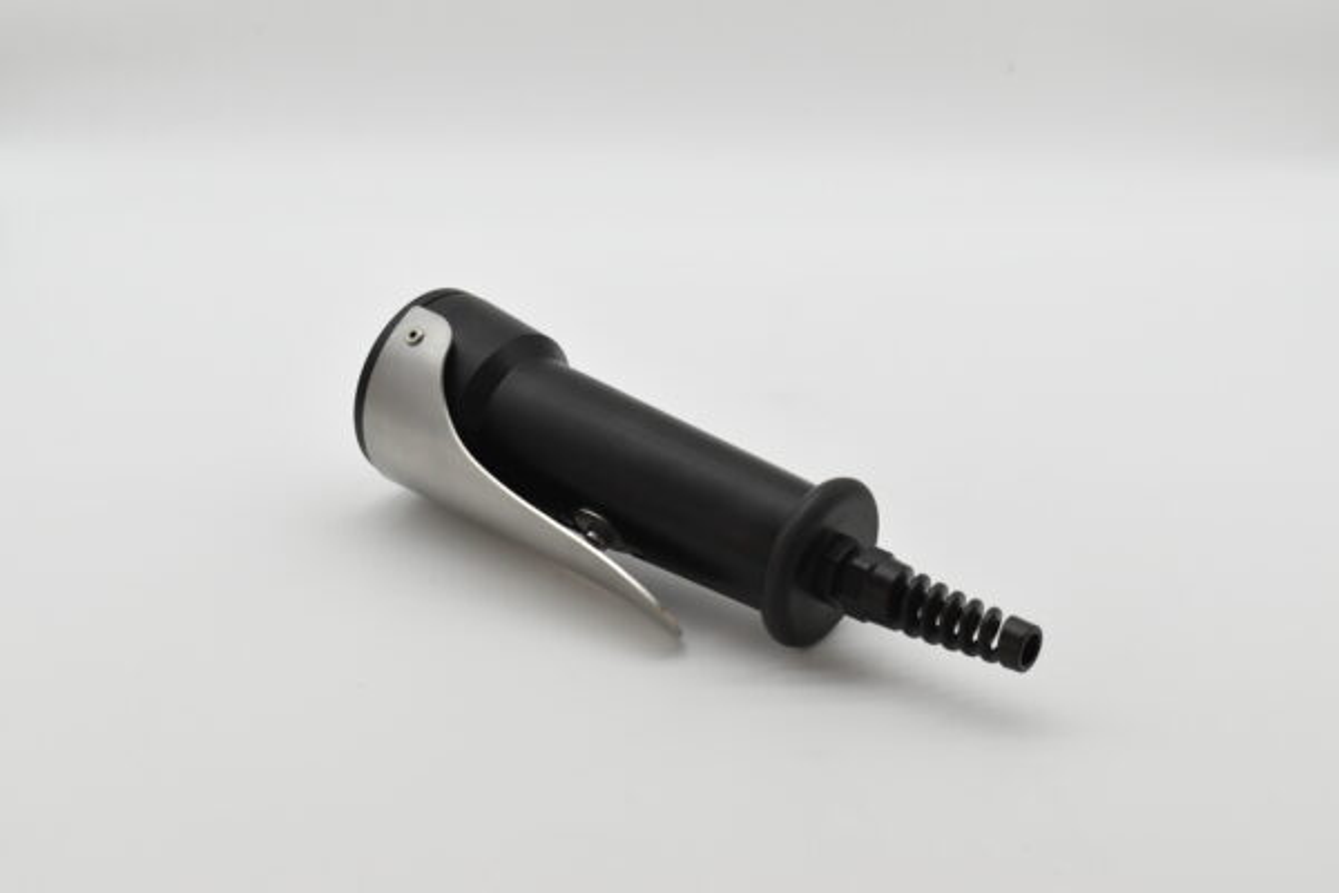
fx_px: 2120
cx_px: 670
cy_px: 446
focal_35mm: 57
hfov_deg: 35.1
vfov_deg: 23.8
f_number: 8
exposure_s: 1/1250
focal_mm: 38
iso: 1600
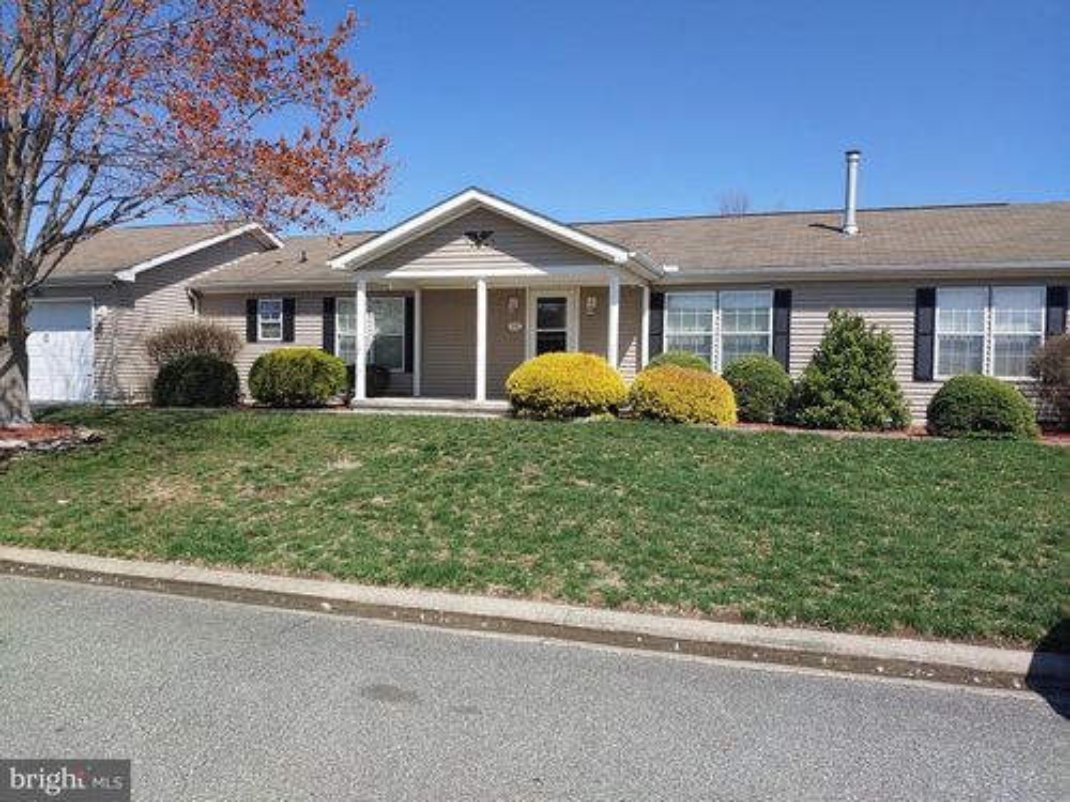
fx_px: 773
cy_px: 401
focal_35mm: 25
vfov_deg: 54.9
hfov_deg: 69.4
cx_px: 535
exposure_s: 1/2778
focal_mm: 4.23
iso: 50
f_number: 1.5
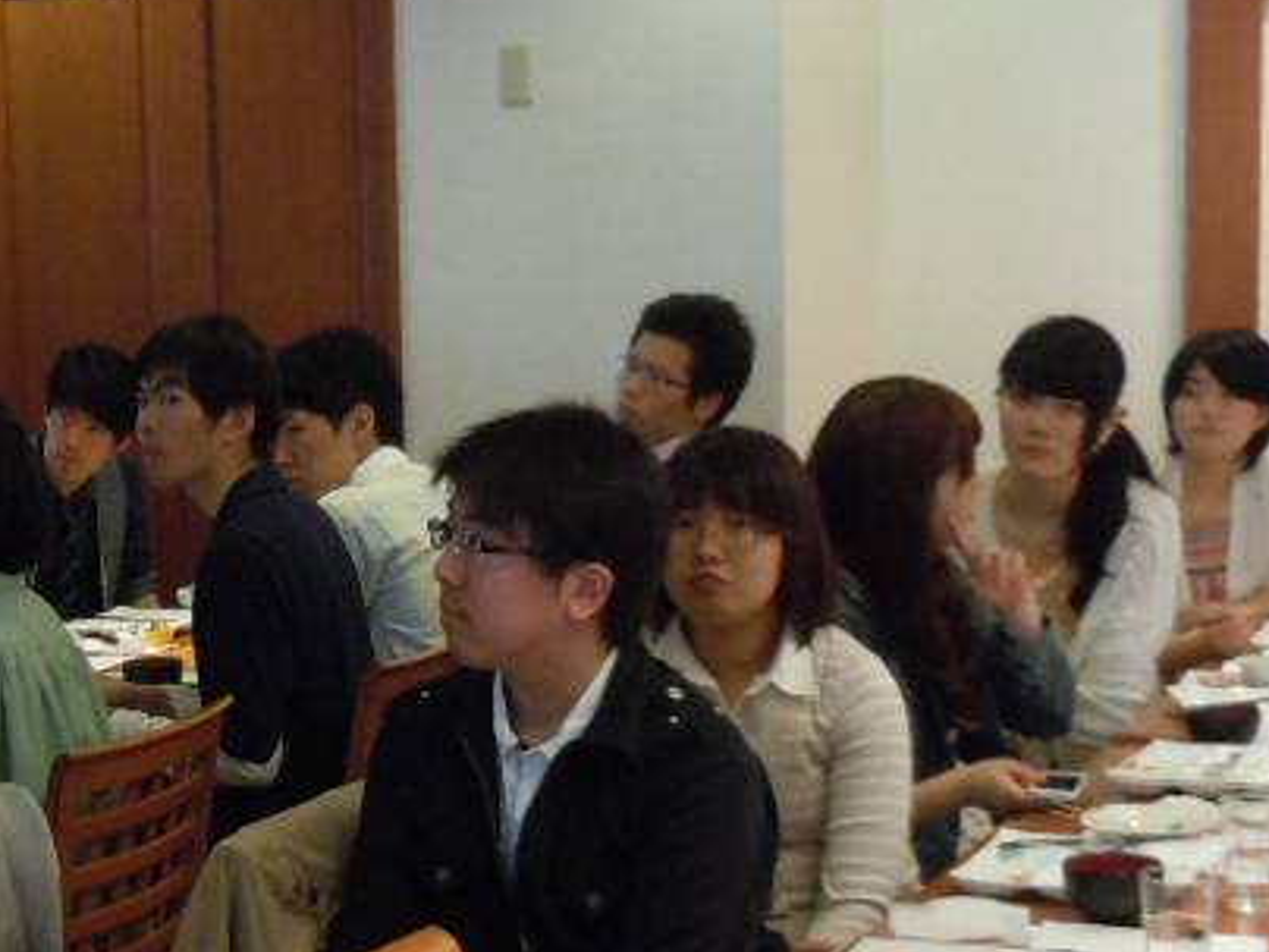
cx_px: 292
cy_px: 682
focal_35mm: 76
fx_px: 2786
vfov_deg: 19.3
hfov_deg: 25.3
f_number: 3.5
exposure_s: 1/30
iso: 400
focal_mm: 5.4
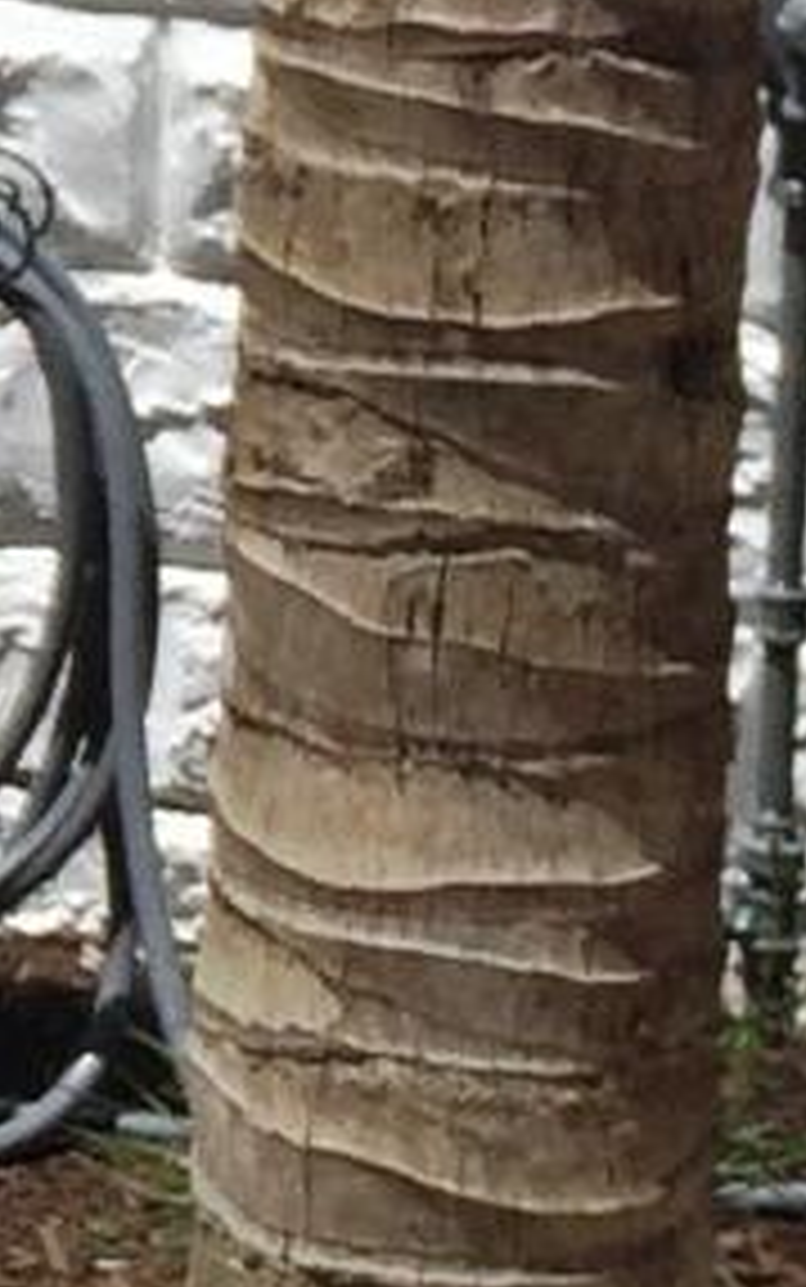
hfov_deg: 5.5
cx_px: -2107
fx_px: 7549
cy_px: -428
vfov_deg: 9.6
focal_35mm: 215
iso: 32
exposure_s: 1/4566
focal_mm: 4.15
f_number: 2.2
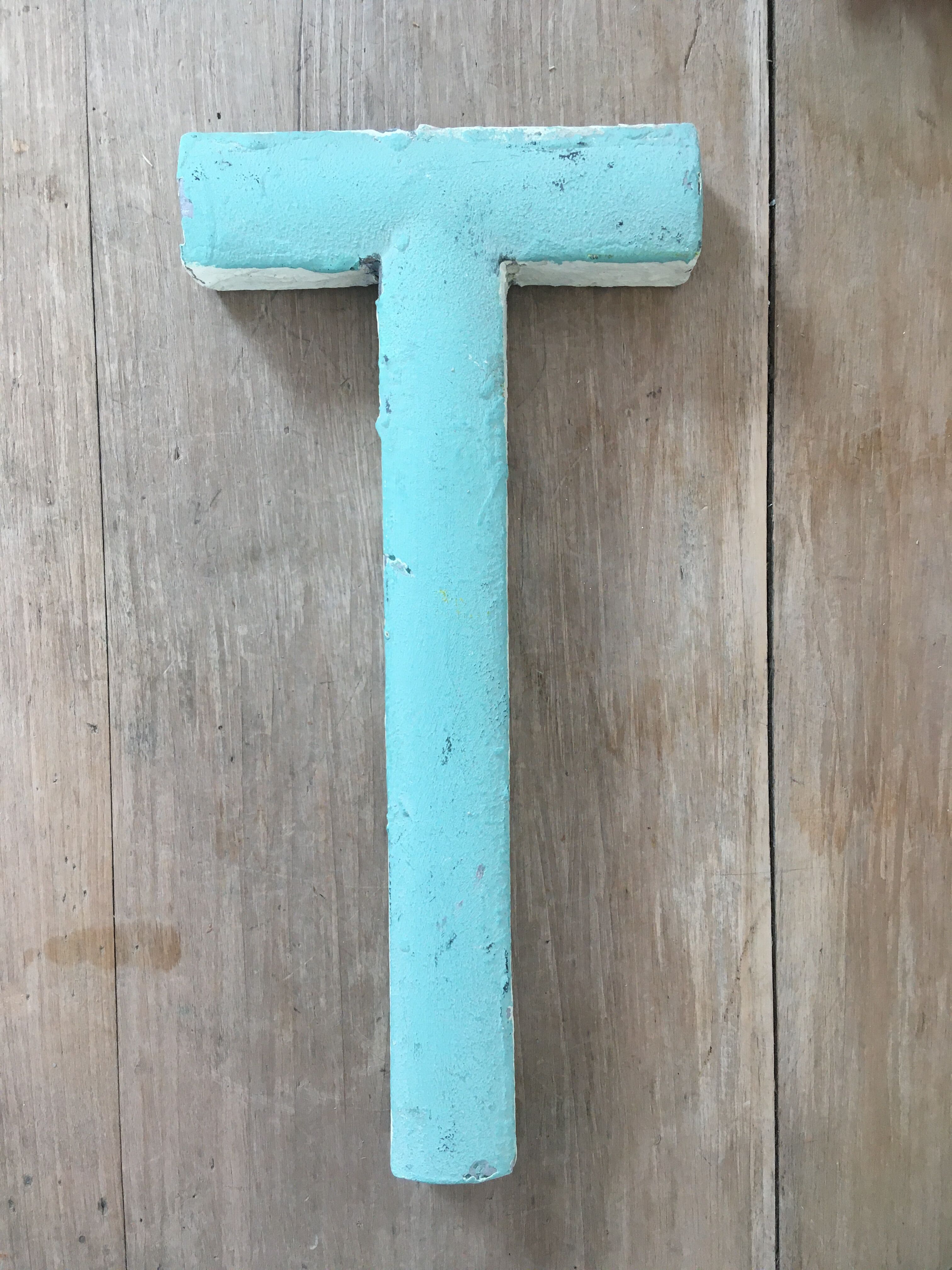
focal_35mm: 29
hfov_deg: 48.2
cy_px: 635
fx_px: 1063
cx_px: 476
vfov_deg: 61.7
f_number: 2.2
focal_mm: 4.15
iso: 40
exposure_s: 1/33
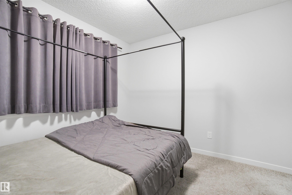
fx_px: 122
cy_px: 98
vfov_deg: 77.4
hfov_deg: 100.4
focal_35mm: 15
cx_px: 146
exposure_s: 1/25
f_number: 8
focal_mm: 10
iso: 400
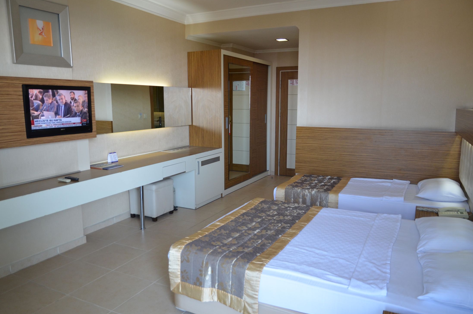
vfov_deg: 47.7
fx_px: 354
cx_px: 235
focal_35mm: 27
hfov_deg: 67.5
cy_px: 160
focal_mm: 16
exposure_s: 1/60
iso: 500
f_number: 4
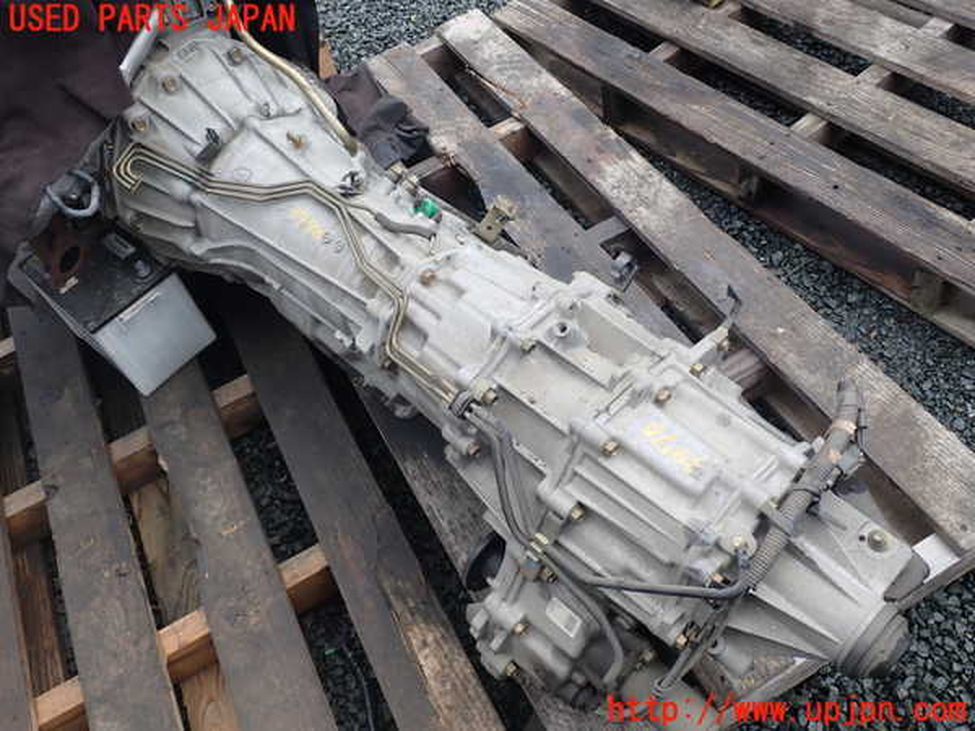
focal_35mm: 30
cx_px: 488
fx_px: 845
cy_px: 366
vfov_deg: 46.8
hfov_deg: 60.0
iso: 100
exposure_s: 1/200
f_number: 3.2
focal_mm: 5.4
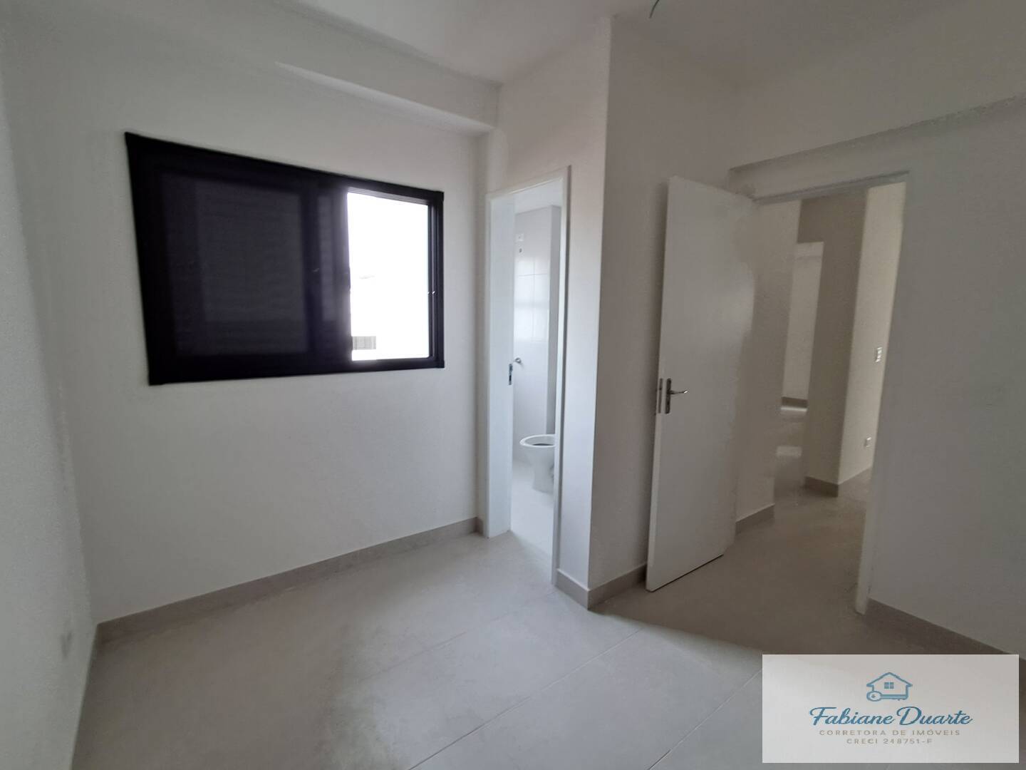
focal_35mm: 16
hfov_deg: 94.5
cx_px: 513
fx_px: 474
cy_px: 385
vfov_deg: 78.1
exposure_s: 1/50
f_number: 2.2
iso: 40
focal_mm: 1.64
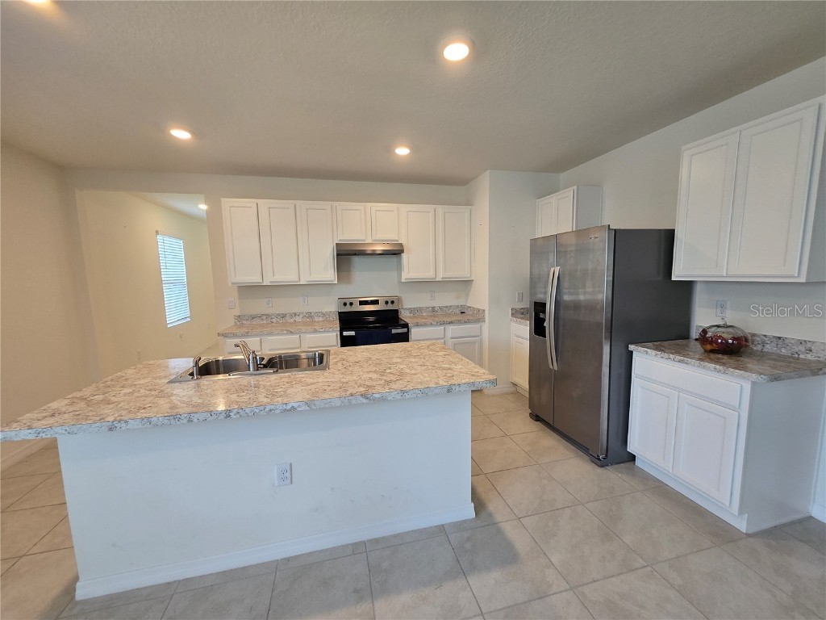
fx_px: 310
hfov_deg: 106.2
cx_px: 413
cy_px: 310
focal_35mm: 13
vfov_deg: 89.9
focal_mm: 1.7
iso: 125
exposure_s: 1/60
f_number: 2.2
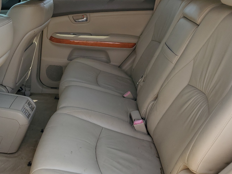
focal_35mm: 40
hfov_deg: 46.3
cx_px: 84
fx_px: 268
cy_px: 75
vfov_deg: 35.9
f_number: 1.5
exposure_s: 1/588
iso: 50
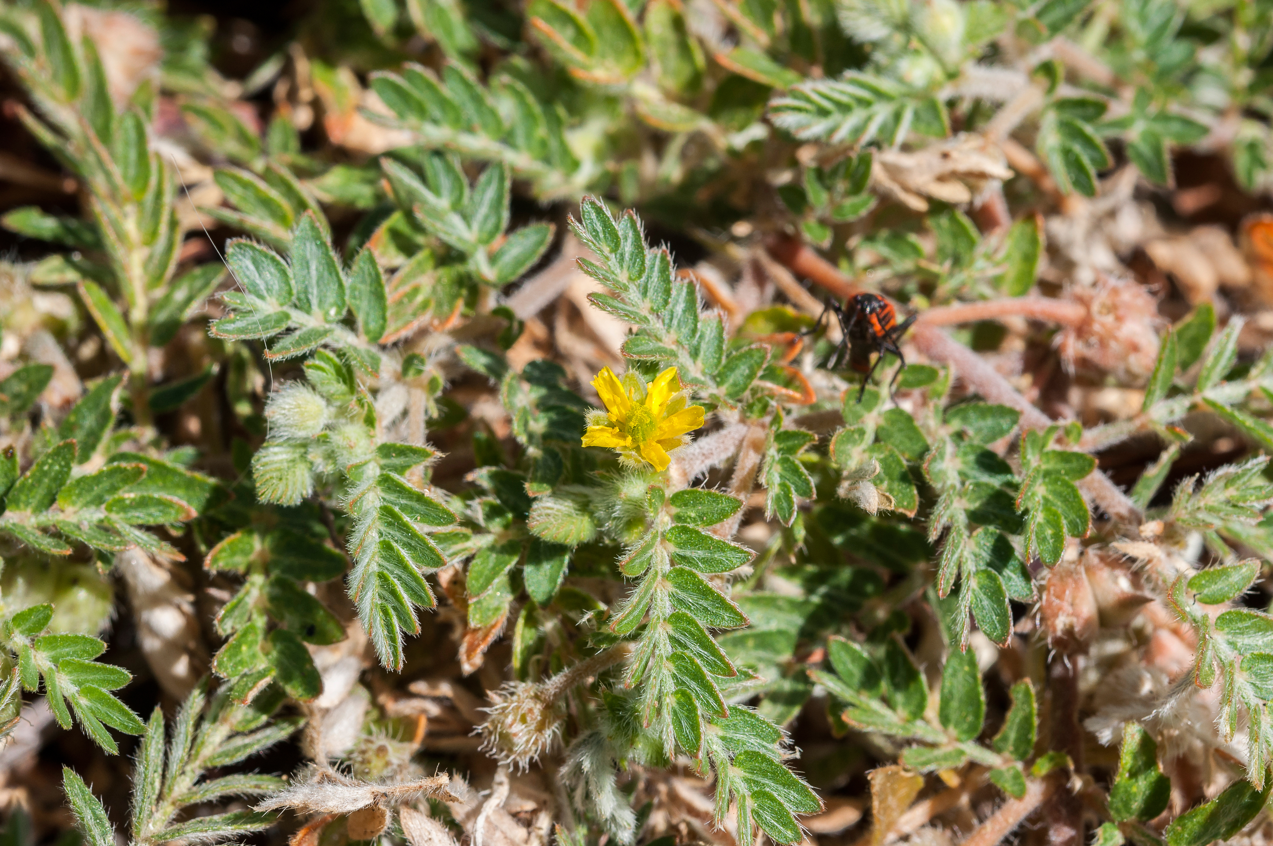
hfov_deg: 22.6
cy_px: 423
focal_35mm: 90
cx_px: 636
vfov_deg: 15.2
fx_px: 3179
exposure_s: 1/250
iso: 200
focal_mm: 60
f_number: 13
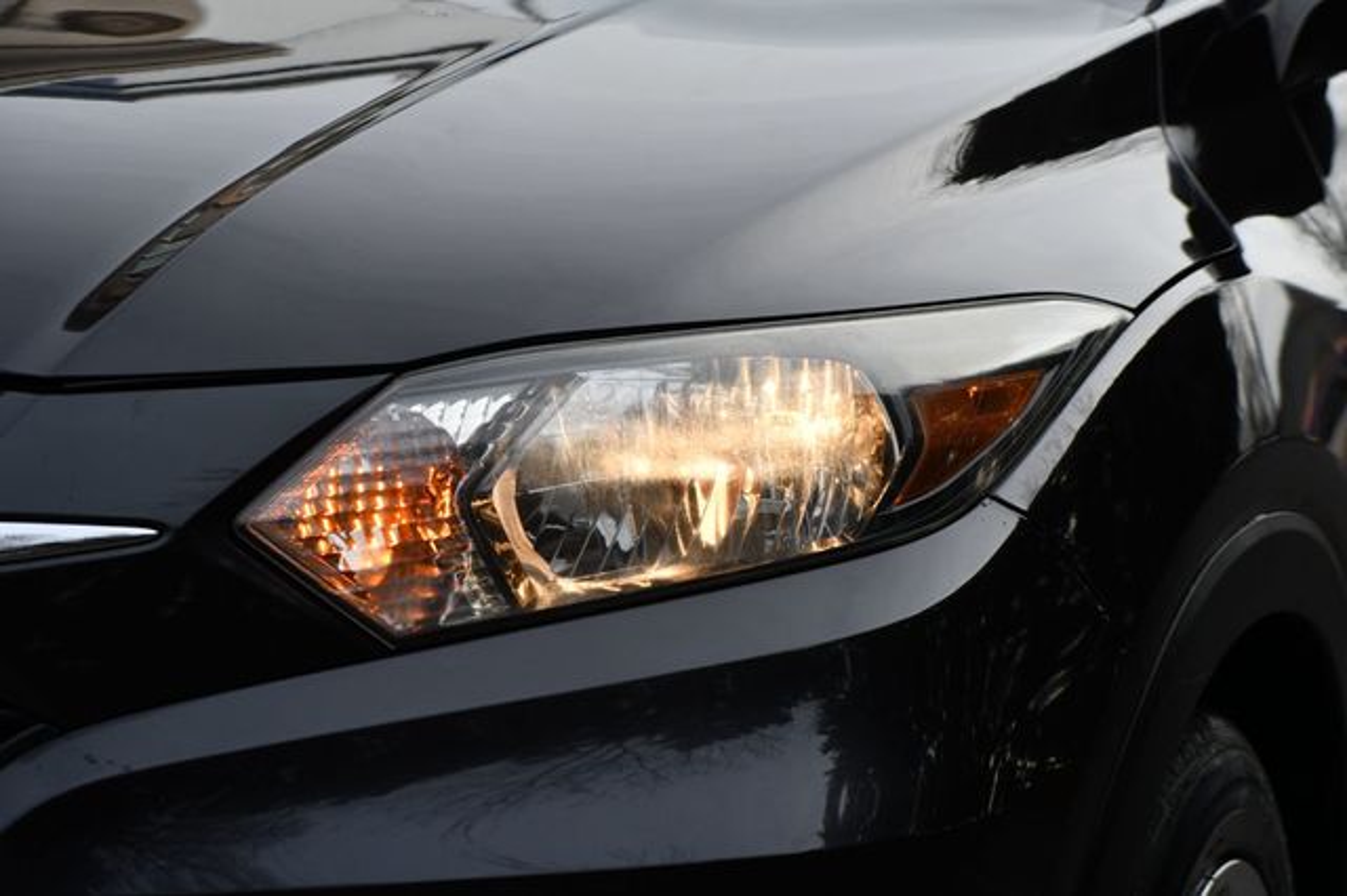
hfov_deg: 10.6
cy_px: 448
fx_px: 7292
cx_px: 674
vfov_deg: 7.0
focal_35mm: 195
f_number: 8
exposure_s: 1/250
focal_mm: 130
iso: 110
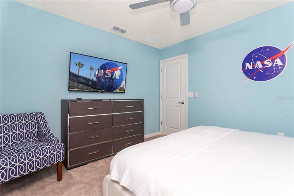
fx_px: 139
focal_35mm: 17
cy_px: 98
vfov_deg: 70.4
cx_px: 147
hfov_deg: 93.3
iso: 1250
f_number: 13
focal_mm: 17
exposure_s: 1/10
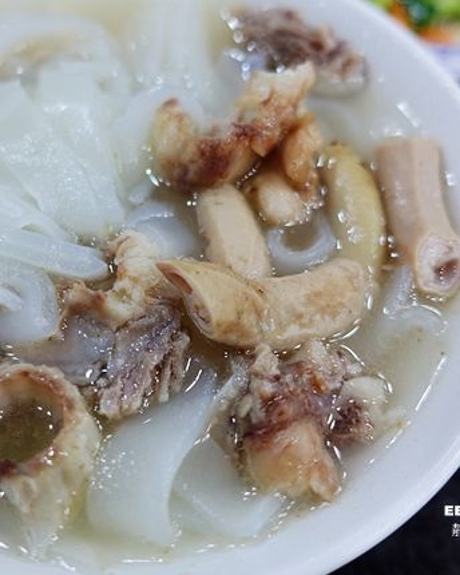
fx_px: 579
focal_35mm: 34
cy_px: 288
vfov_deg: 52.8
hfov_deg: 42.5
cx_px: 135
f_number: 1.8
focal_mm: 8.8
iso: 200
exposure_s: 1/30
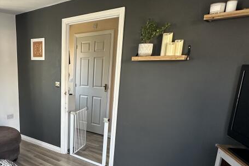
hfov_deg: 53.6
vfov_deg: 38.8
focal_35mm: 33
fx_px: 228
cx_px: 52
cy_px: 127
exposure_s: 1/99
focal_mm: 2.22
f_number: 2.2
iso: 125
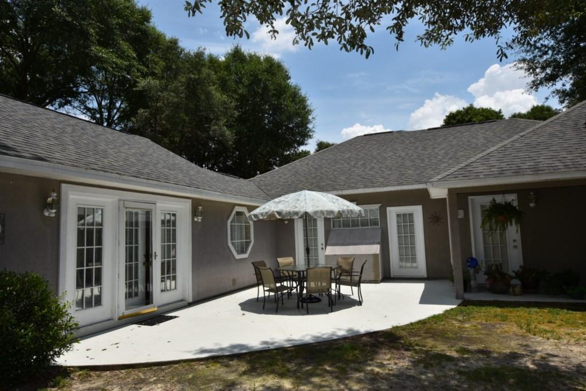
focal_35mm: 24
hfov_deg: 73.7
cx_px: 293
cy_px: 196
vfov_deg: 53.1
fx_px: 391
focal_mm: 16
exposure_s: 1/250
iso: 100
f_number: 10
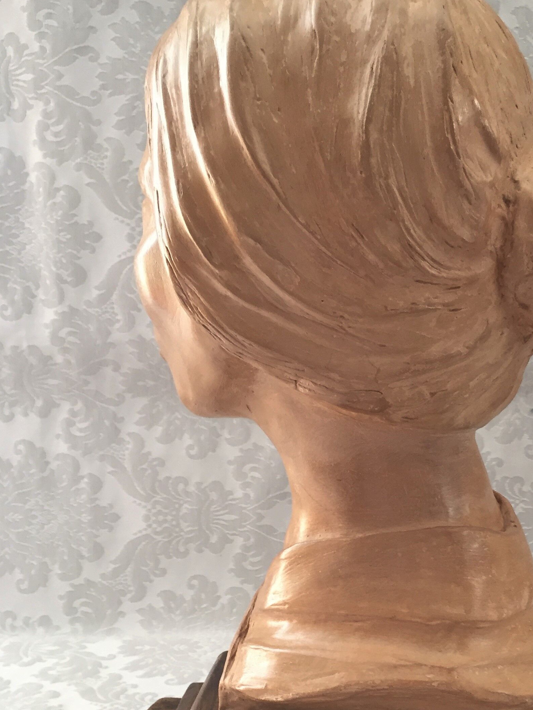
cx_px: 390
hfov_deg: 31.7
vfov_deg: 41.4
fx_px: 924
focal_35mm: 45
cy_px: 483
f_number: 2.2
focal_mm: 4.15
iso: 80
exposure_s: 1/33
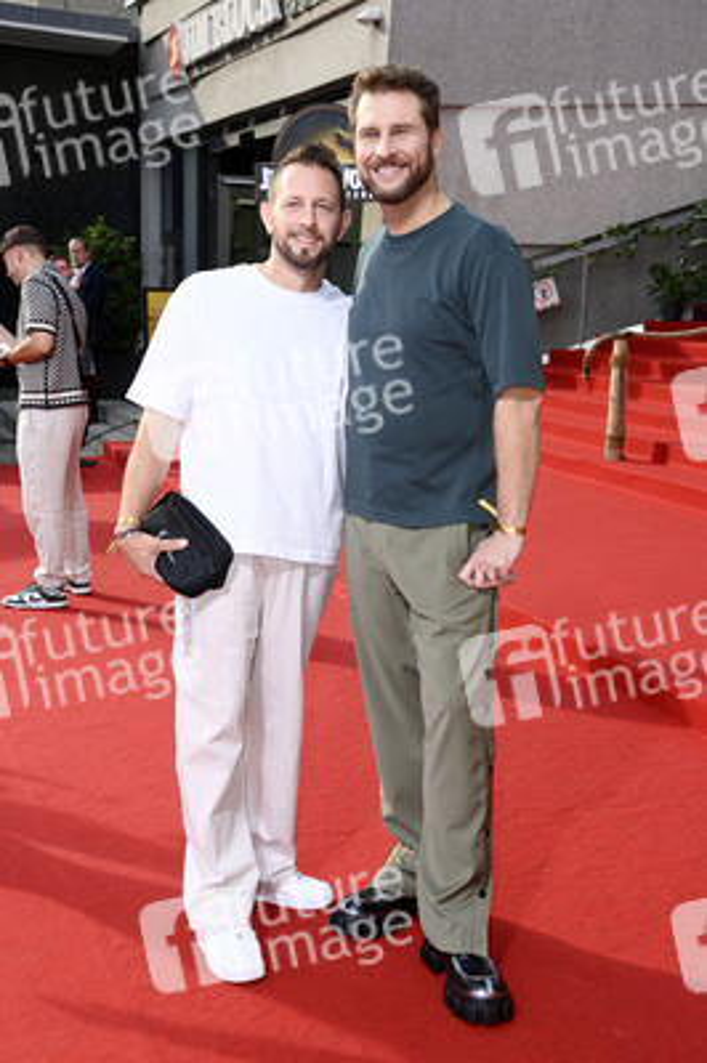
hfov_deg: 28.0
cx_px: 354
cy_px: 532
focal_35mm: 48
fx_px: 1416
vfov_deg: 41.1
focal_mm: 48
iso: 250
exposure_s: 1/250
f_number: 7.1
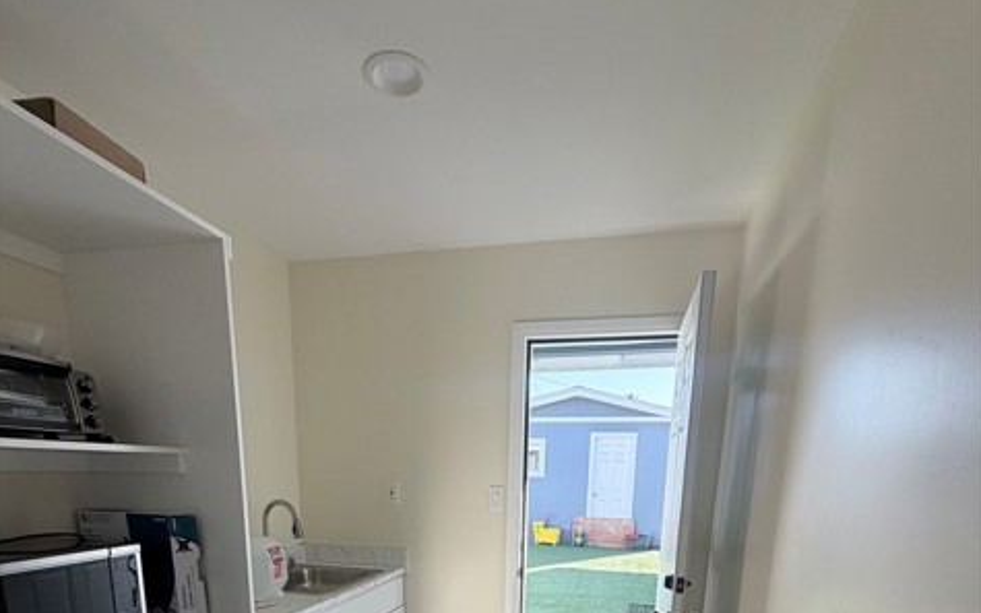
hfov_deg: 85.1
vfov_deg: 50.6
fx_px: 535
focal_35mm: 20
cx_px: 489
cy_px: 584
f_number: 2.2
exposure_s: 1/151
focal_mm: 2.22
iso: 50
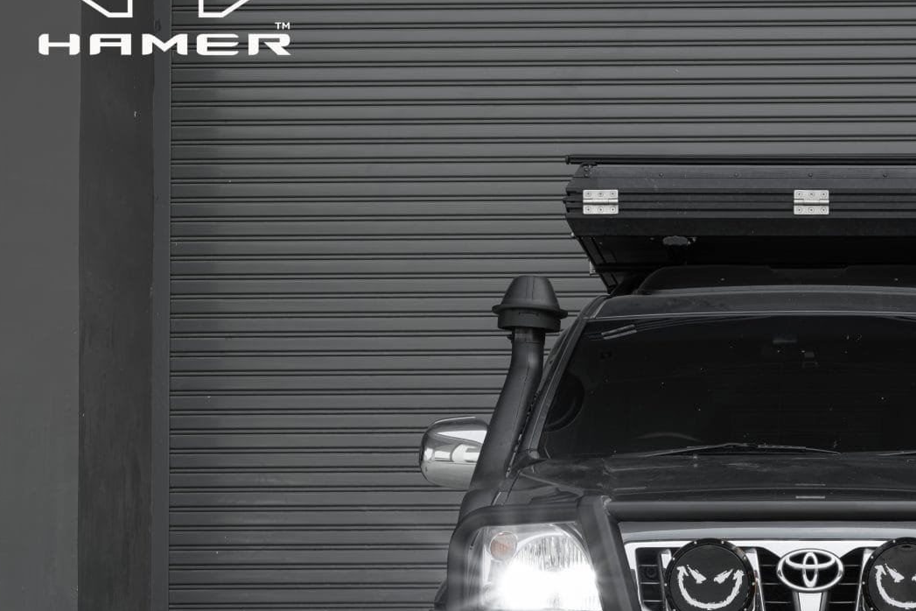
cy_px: 432
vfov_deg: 8.9
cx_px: 827
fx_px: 3918
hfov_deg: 13.2
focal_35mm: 154
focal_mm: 56
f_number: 7.1
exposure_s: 1/160
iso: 160
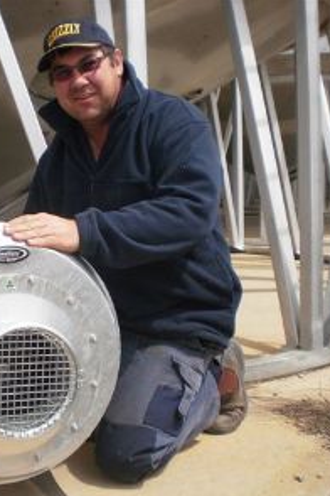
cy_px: 250
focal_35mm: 51
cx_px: 42
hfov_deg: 25.8
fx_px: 701
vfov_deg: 38.9
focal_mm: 6.3
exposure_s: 1/800
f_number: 3.1
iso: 100
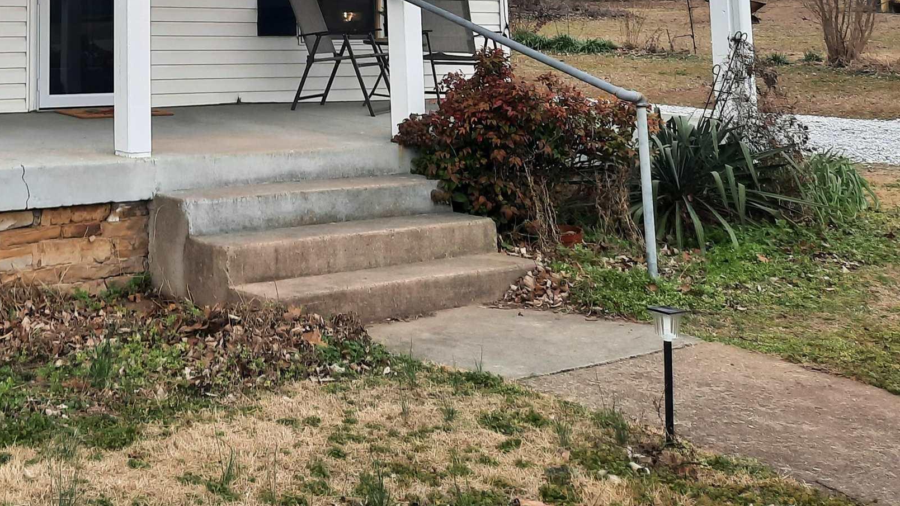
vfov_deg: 21.3
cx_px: 68
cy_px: -120
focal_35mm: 52
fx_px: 1241
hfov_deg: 37.0
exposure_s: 1/190
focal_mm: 4.6
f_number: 2
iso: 32
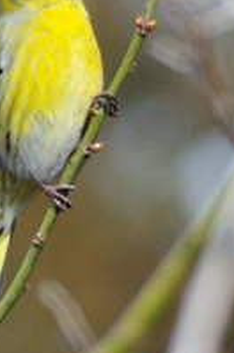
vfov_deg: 0.5
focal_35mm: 3863
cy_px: -11
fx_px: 37793
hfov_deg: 0.4
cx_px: 57
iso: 400
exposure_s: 1/500
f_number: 6.7
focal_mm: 500
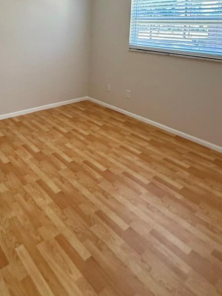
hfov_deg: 47.3
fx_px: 239
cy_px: 53
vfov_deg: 57.9
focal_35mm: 28
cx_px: 48
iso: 200
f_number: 2.2
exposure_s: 1/60
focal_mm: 2.22
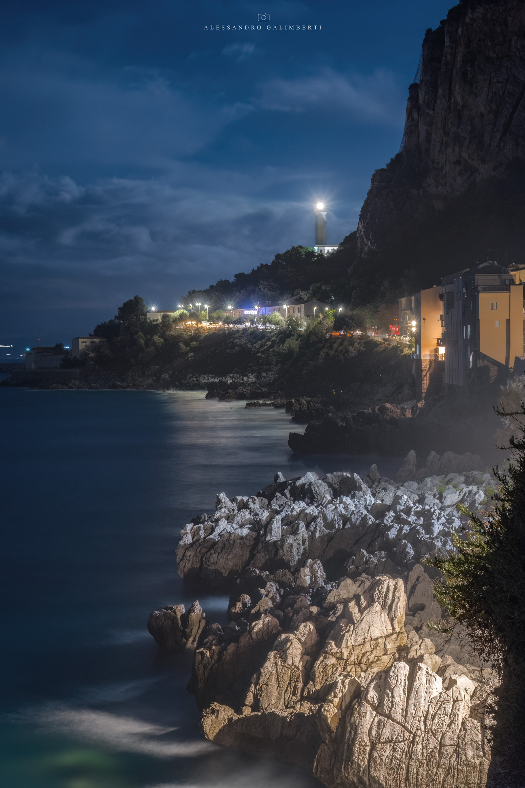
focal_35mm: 64
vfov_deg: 31.2
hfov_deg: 21.1
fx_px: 1411
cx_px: 262
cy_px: 394
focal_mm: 43
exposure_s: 3
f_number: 10
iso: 800
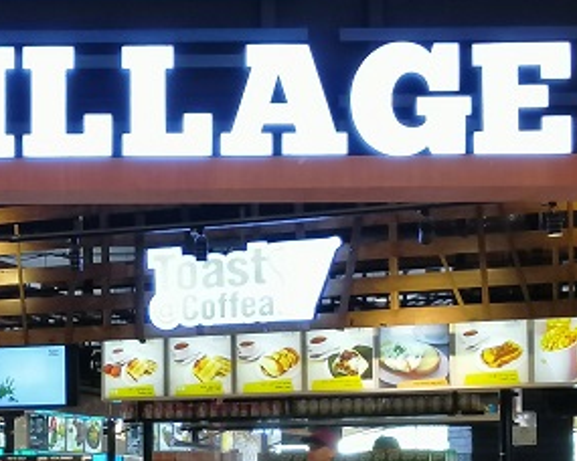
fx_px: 1725
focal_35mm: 101
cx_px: -34
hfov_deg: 18.4
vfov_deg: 15.0
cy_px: 441
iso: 200
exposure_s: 1/33.3
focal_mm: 3.81
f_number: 2.2
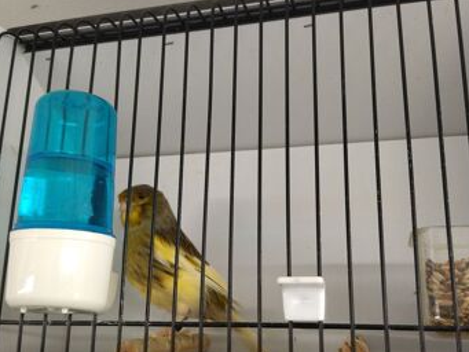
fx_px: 515
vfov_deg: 37.7
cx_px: 238
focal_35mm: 38
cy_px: 199
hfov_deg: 49.0
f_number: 1.79
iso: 154
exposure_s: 1/33
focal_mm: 4.74
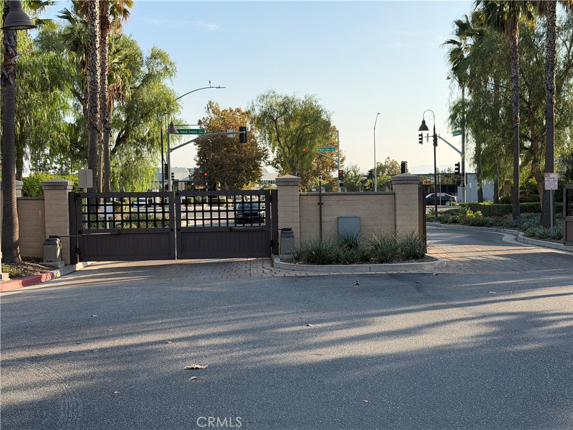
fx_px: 795
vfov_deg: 30.3
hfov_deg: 39.7
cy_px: 215
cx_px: 286
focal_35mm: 48
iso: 64
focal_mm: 6.76
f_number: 1.78
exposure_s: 1/2415
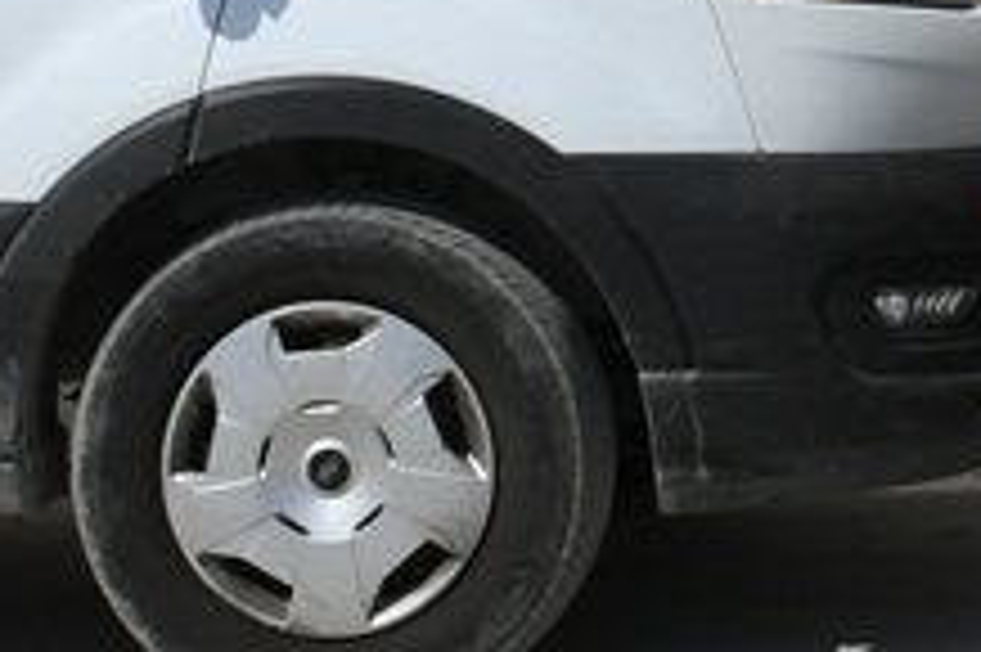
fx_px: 5909
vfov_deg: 6.2
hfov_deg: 9.2
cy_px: -571
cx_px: 1498
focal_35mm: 217
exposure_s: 1/1250
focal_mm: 23
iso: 360
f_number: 11
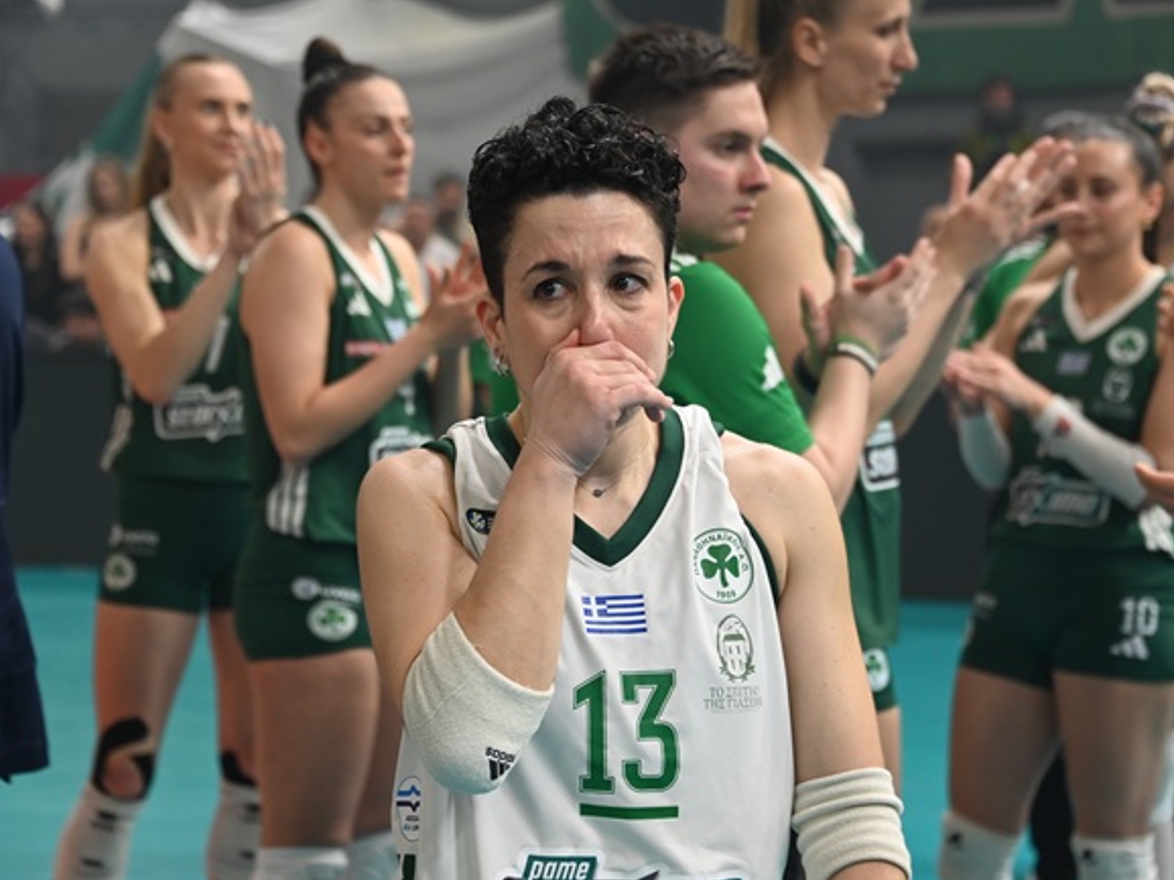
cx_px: 591
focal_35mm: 101
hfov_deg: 19.5
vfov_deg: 14.6
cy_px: 444
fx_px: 3424
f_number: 5.3
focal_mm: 92
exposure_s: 1/125
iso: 1000
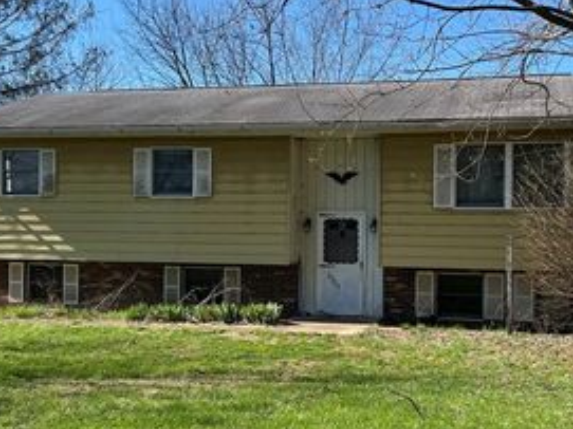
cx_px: 328
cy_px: 221
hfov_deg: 39.6
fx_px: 794
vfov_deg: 30.2
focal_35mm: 48
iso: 50
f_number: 1.5
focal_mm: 5.7
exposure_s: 1/1972
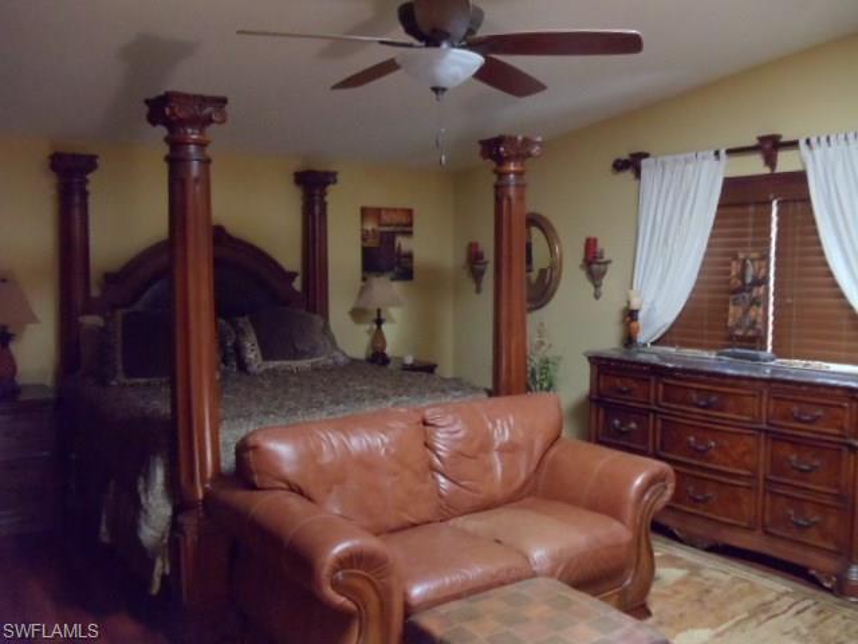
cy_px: 322
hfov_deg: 42.9
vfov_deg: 32.9
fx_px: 1091
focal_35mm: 44
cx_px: 429
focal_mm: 6
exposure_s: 1/15
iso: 800
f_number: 3.5
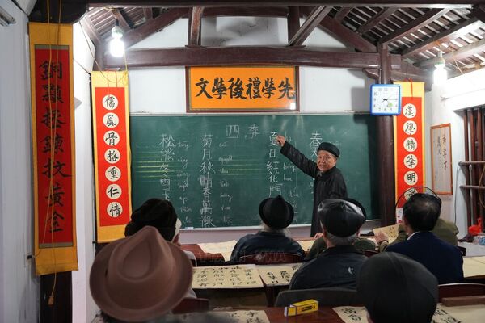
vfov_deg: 29.9
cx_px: 242
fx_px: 606
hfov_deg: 43.6
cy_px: 162
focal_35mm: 45
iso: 640
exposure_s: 1/50
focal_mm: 30
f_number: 4.5
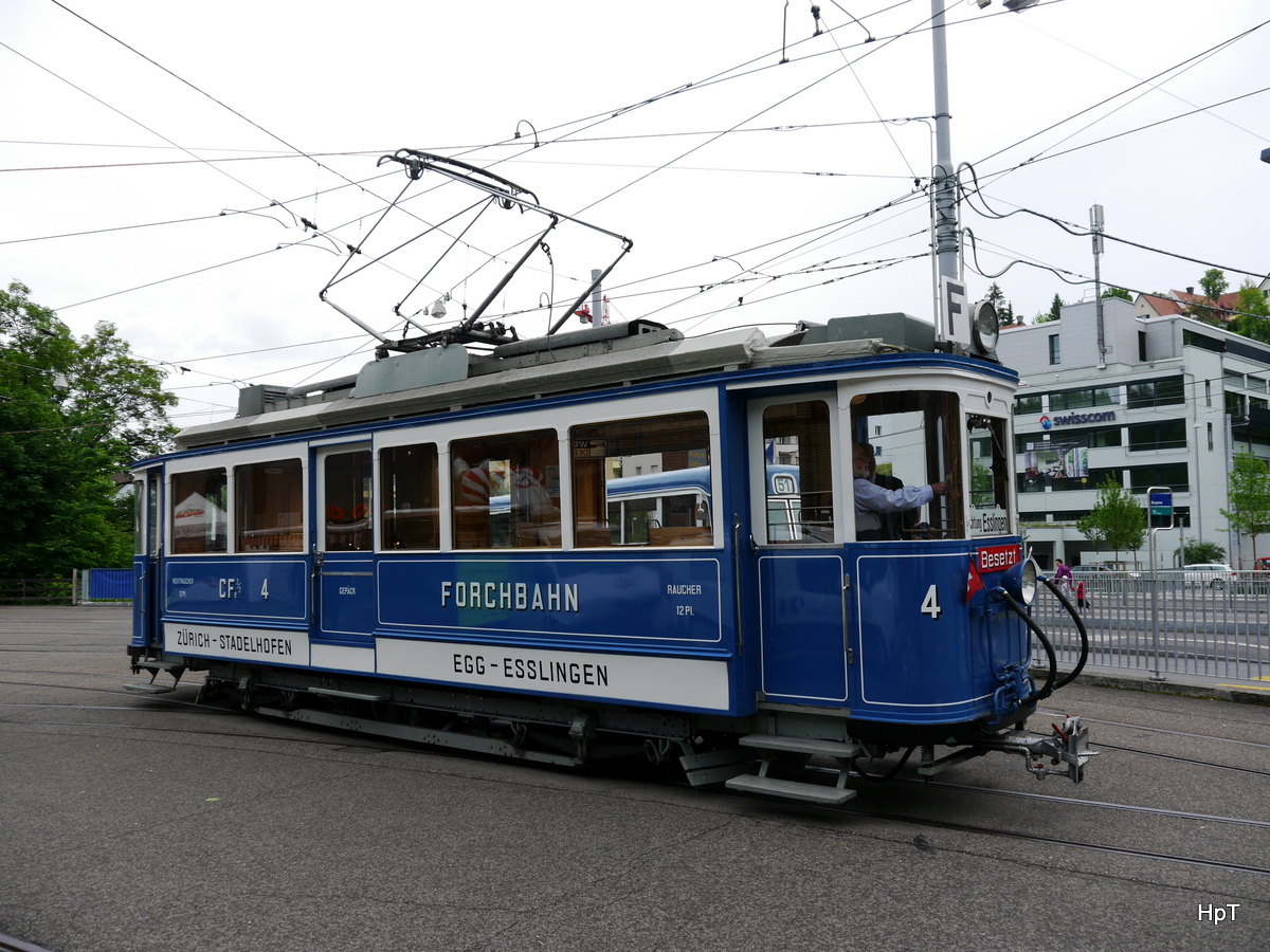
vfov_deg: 49.7
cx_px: 635
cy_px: 476
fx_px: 1027
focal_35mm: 28
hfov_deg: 63.4
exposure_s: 1/250
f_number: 5
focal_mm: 14
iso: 160
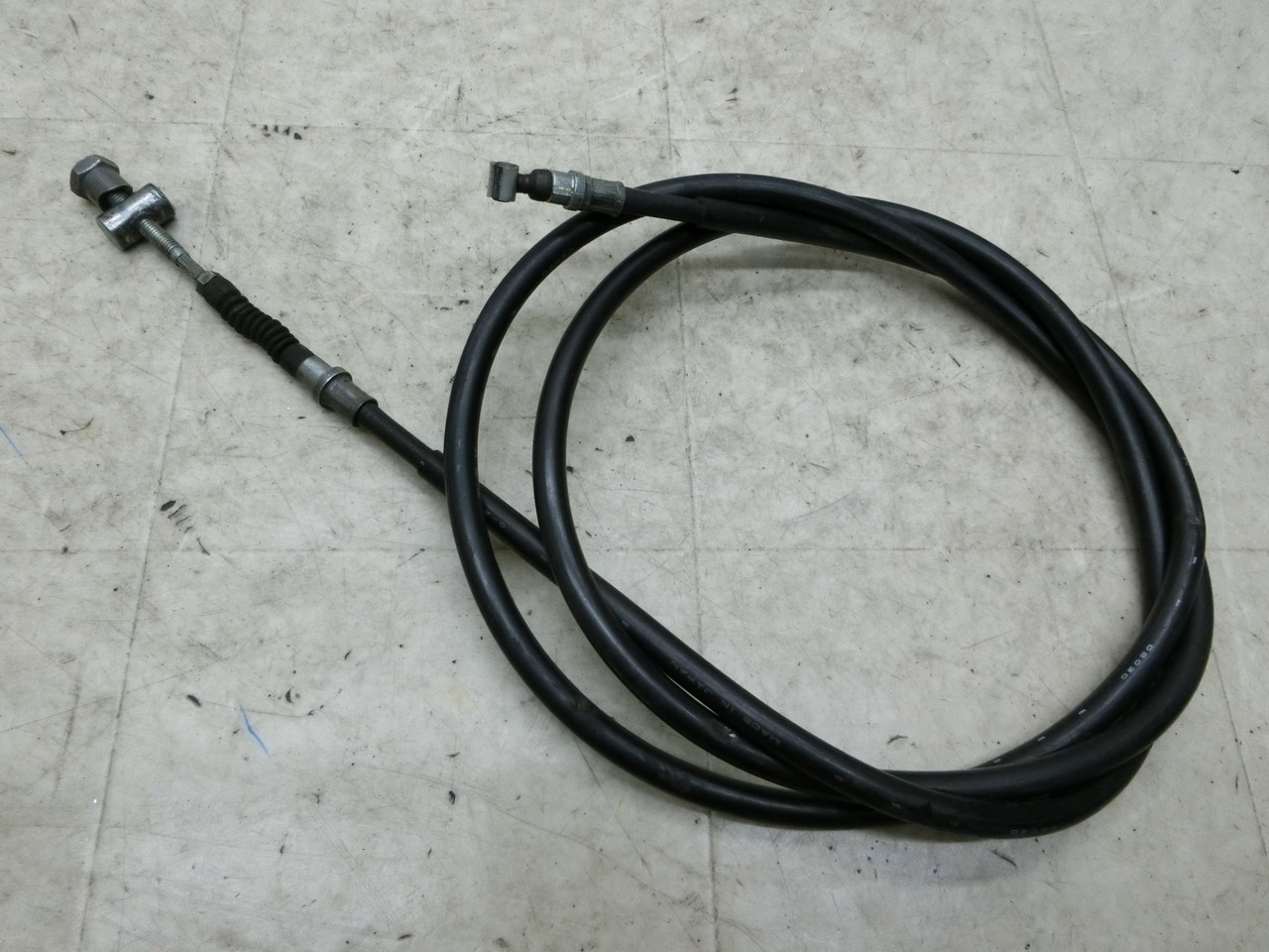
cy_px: 476
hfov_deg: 69.4
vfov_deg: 54.9
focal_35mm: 25
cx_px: 634
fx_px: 916
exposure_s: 1/100
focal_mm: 4.5
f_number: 3.5
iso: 400
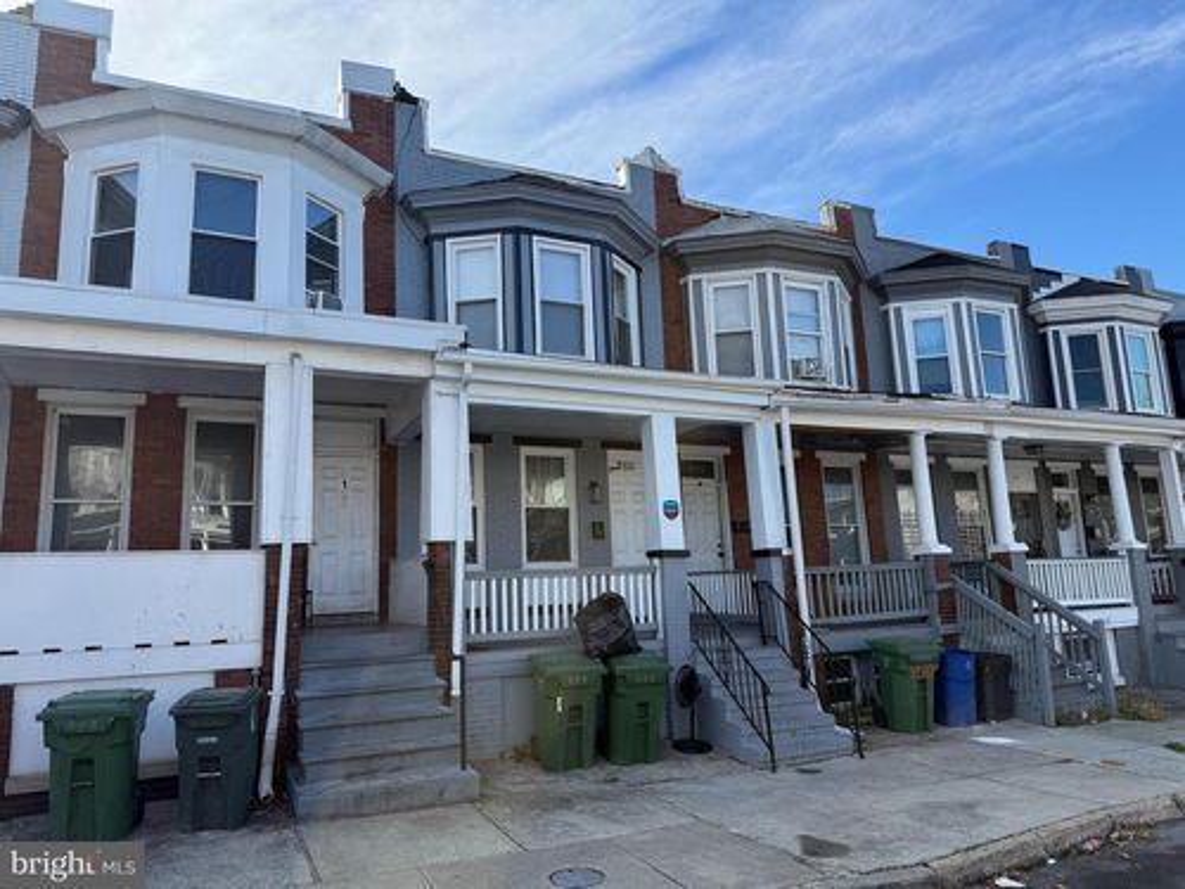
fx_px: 822
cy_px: 444
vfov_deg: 56.8
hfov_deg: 71.6
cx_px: 592
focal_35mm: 24
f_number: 1.78
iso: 100
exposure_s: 1/2907
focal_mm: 6.76
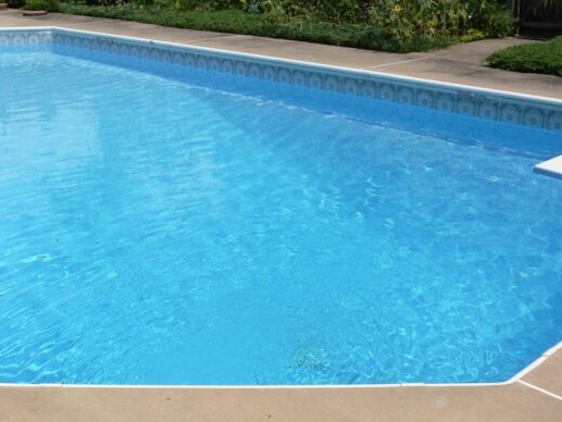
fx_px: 844
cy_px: 133
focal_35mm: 52
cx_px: 208
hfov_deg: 36.6
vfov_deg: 27.8
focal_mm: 7.4
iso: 80
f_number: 8
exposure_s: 1/400
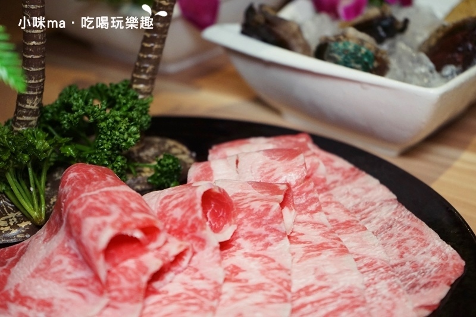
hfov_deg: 31.9
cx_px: 238
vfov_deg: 21.6
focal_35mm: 63
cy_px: 158
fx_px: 833
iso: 2500
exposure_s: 1/80
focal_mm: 63
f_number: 5.6
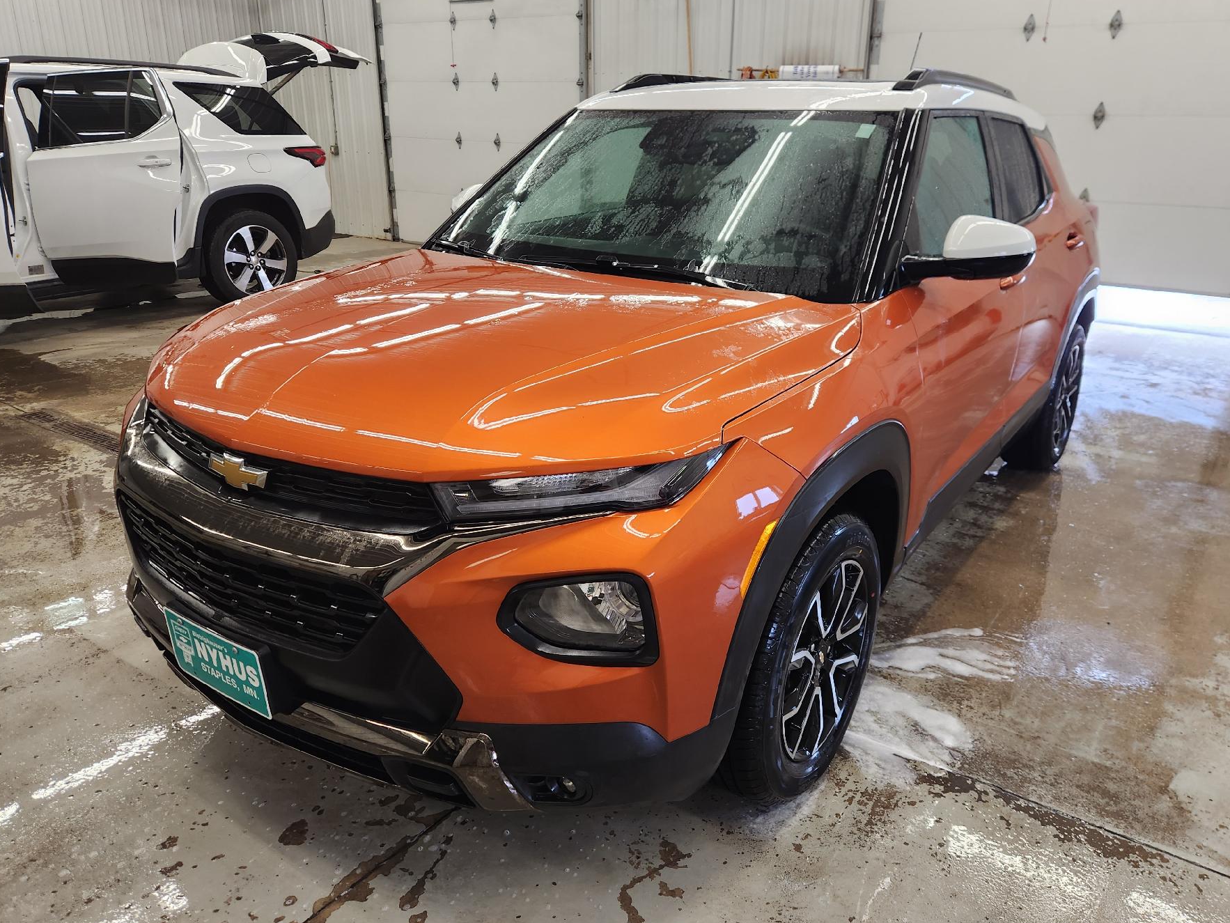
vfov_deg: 54.9
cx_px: 651
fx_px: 888
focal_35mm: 25
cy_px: 450
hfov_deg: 69.3
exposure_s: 1/120
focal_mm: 5.4
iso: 100
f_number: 1.8
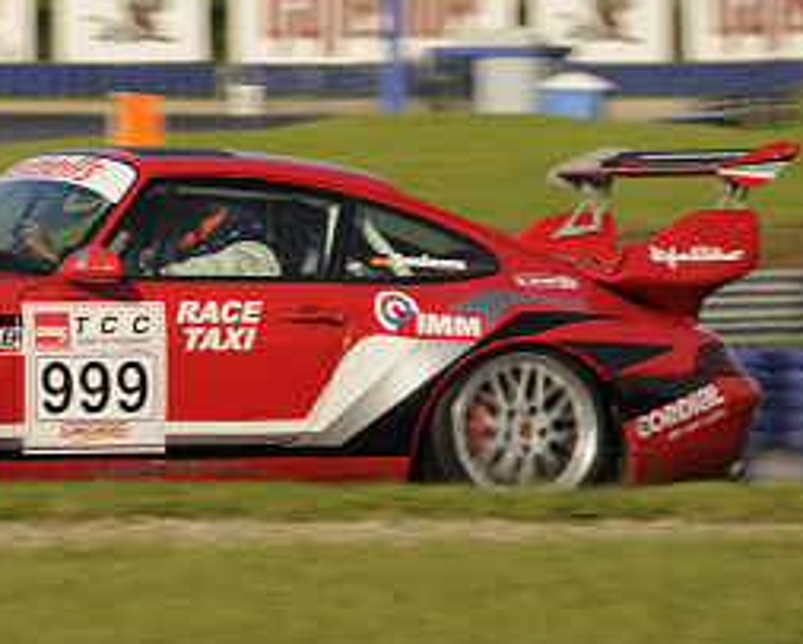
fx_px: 16060
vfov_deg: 2.3
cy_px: 273
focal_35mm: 675
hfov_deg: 2.9
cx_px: 117
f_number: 10
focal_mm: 270
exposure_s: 1/320
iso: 200
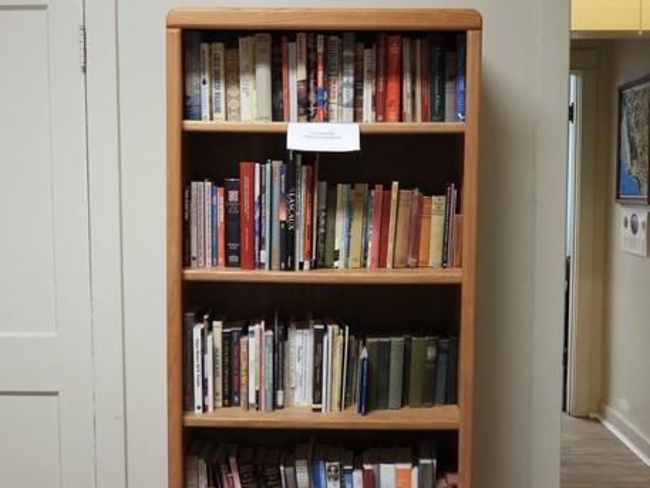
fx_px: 808
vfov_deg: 33.6
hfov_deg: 43.8
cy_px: 244
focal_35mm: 43
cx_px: 325
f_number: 3.2
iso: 400
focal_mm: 7.7
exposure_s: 1/20
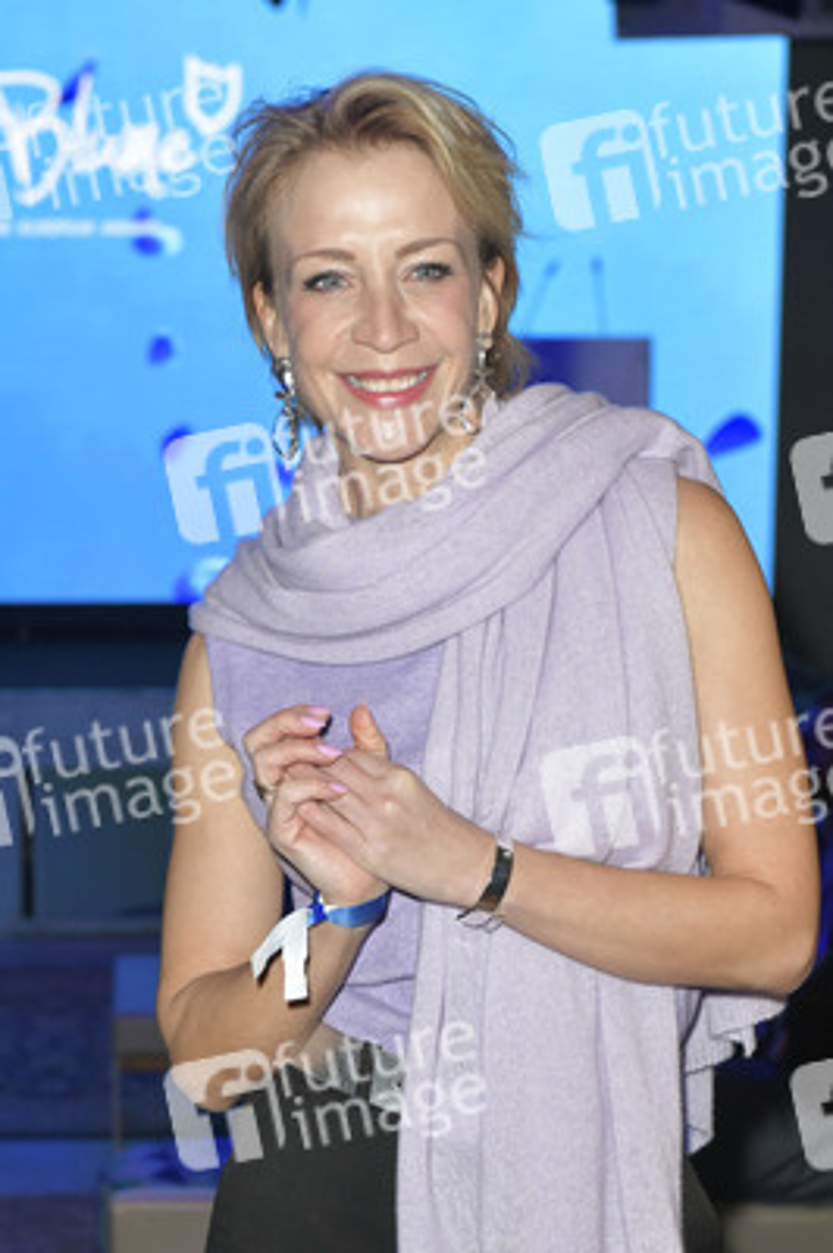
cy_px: 626
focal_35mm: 62
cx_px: 416
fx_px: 2155
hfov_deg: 21.9
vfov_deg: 32.4
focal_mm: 62
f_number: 5.6
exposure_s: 1/200
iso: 2000
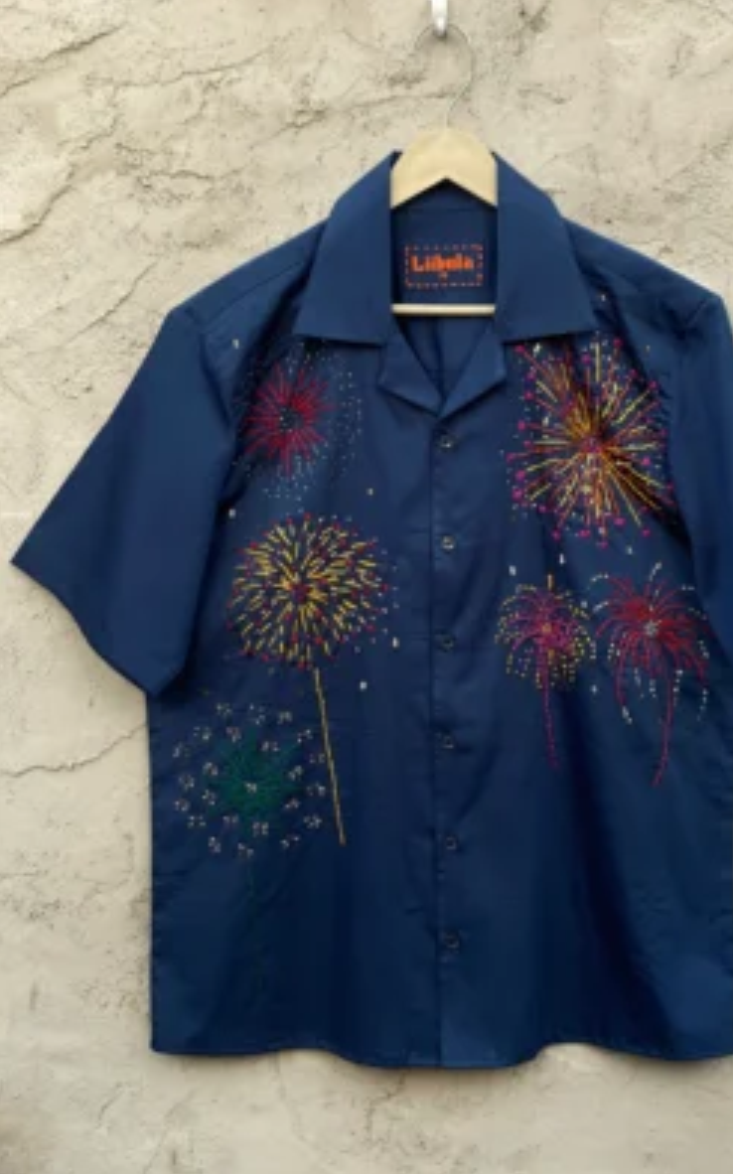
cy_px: 584
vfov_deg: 36.3
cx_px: 441
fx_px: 1791
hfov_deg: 23.1
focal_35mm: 56
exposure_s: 1/122
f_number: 2
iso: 25
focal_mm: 6
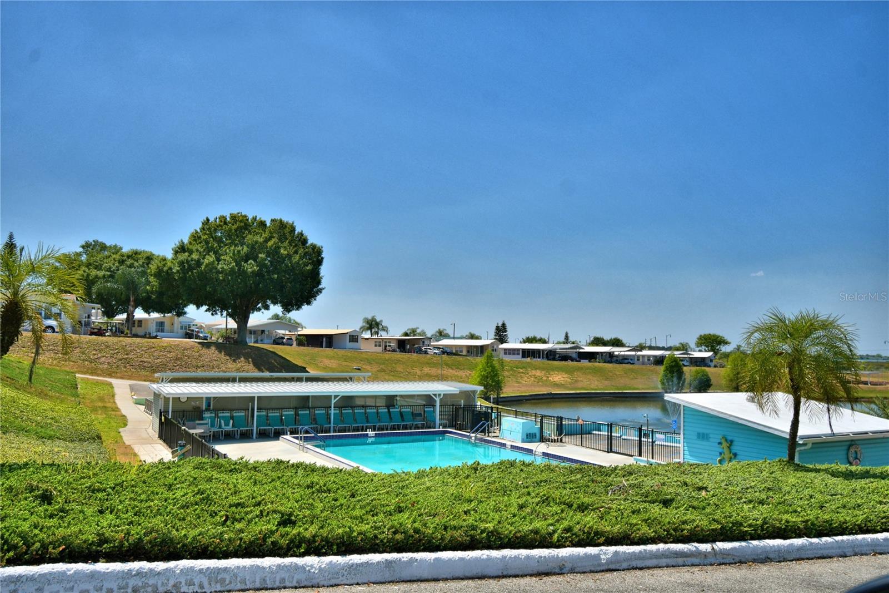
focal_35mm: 30
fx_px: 741
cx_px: 444
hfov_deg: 61.9
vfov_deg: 43.6
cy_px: 296
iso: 100
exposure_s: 1/1600
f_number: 5.6
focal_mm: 20
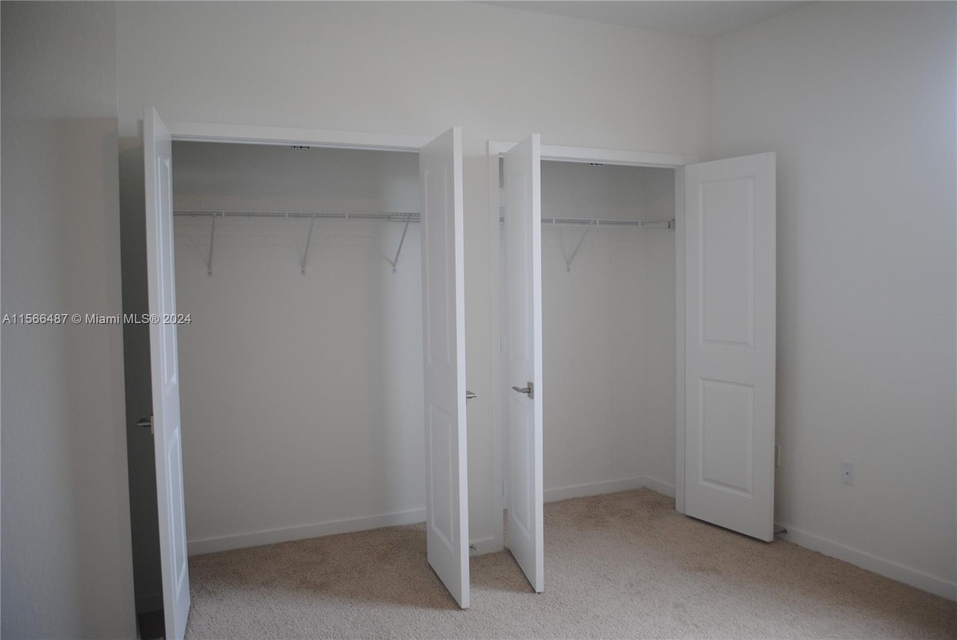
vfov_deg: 43.7
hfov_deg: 61.9
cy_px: 320
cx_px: 478
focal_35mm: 30
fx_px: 798
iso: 200
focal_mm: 20
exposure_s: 1/30
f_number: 3.8
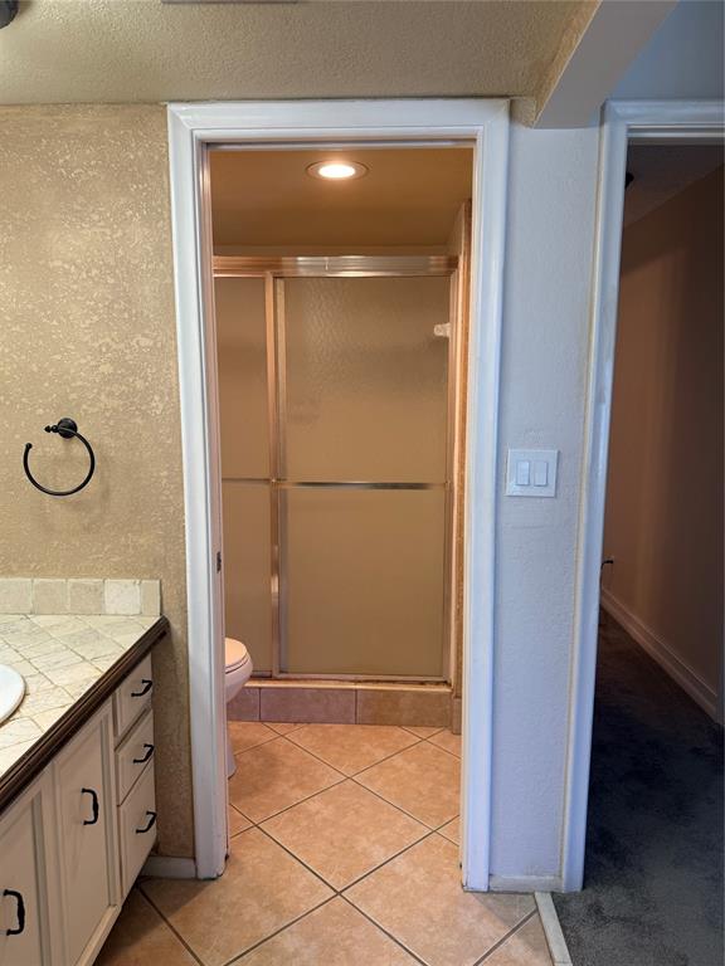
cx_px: 362
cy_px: 483
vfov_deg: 71.6
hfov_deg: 56.8
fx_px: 670
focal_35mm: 24
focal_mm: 6.76
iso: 125
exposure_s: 1/120
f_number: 1.78
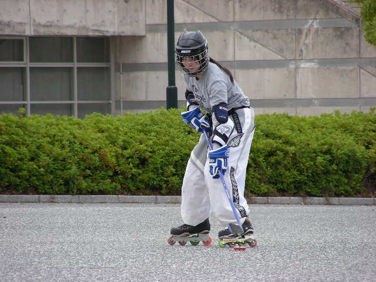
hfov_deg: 5.2
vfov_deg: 3.9
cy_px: 141
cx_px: 188
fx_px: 4128
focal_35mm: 380
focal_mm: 63.3
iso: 50
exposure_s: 1/229
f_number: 4
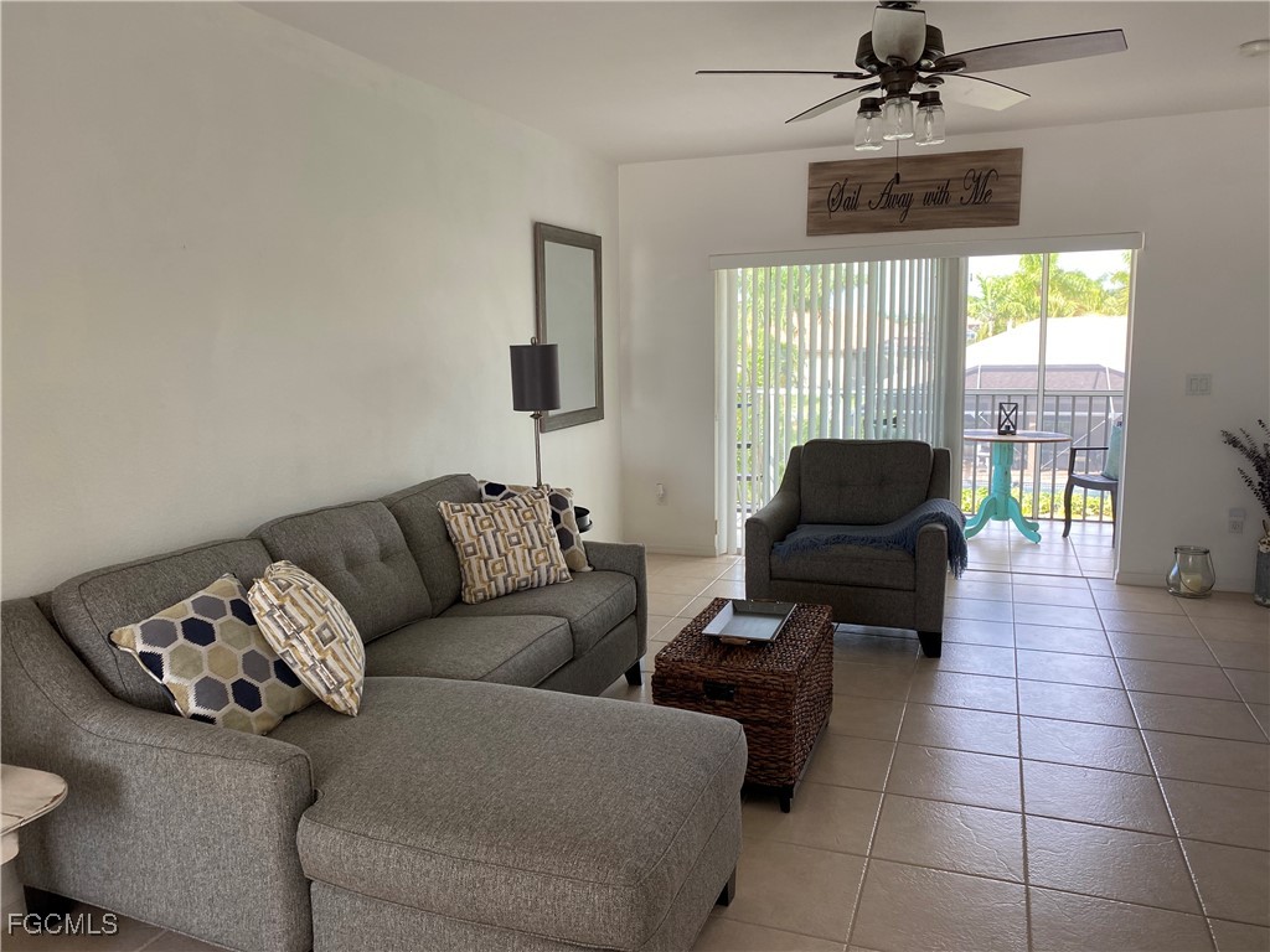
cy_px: 476
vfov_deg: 53.1
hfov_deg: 67.3
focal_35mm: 26
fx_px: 954
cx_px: 635
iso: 64
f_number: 1.8
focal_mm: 4.25
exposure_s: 1/121
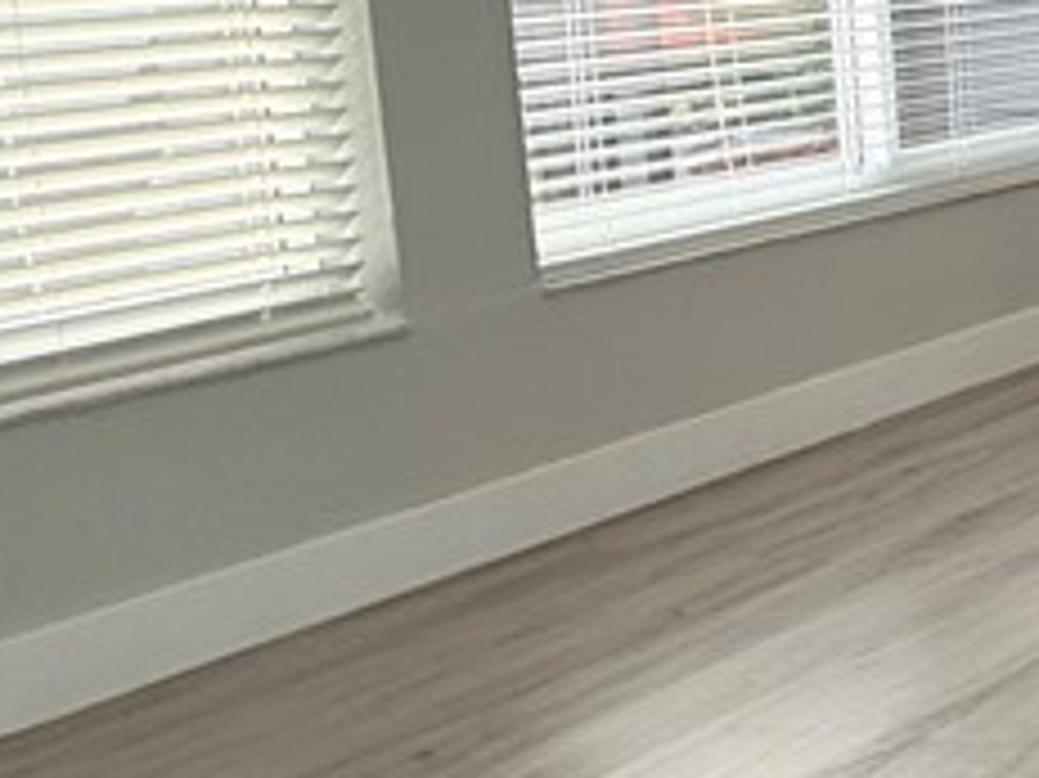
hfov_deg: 17.1
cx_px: 2276
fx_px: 1860
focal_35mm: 62
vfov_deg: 23.0
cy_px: 72
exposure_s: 1/120
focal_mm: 2.22
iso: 160
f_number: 2.2
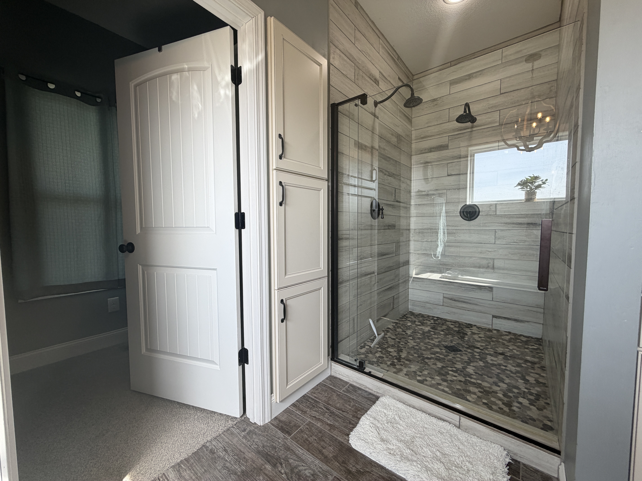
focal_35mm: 14
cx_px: 321
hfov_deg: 102.1
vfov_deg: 85.7
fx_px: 260
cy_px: 240
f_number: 2.2
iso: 64
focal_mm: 2.22
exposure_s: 1/120
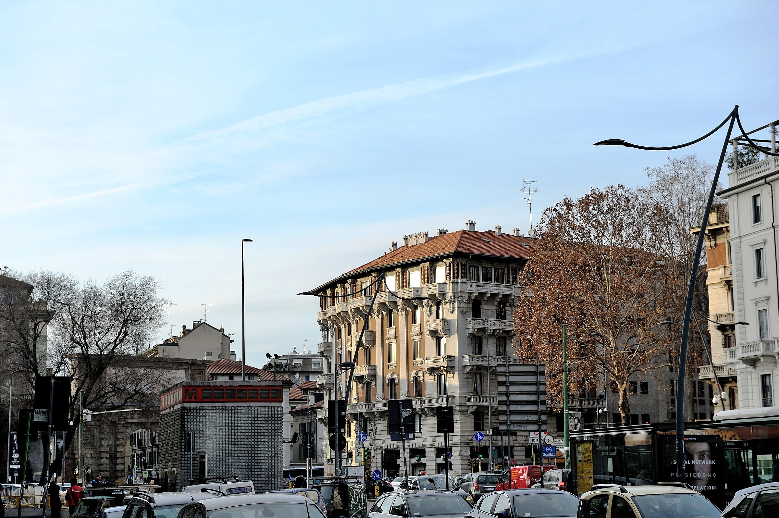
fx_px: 1513
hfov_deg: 28.9
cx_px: 390
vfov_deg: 19.4
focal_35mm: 70
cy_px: 259
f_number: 8
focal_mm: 70
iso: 200
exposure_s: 1/400
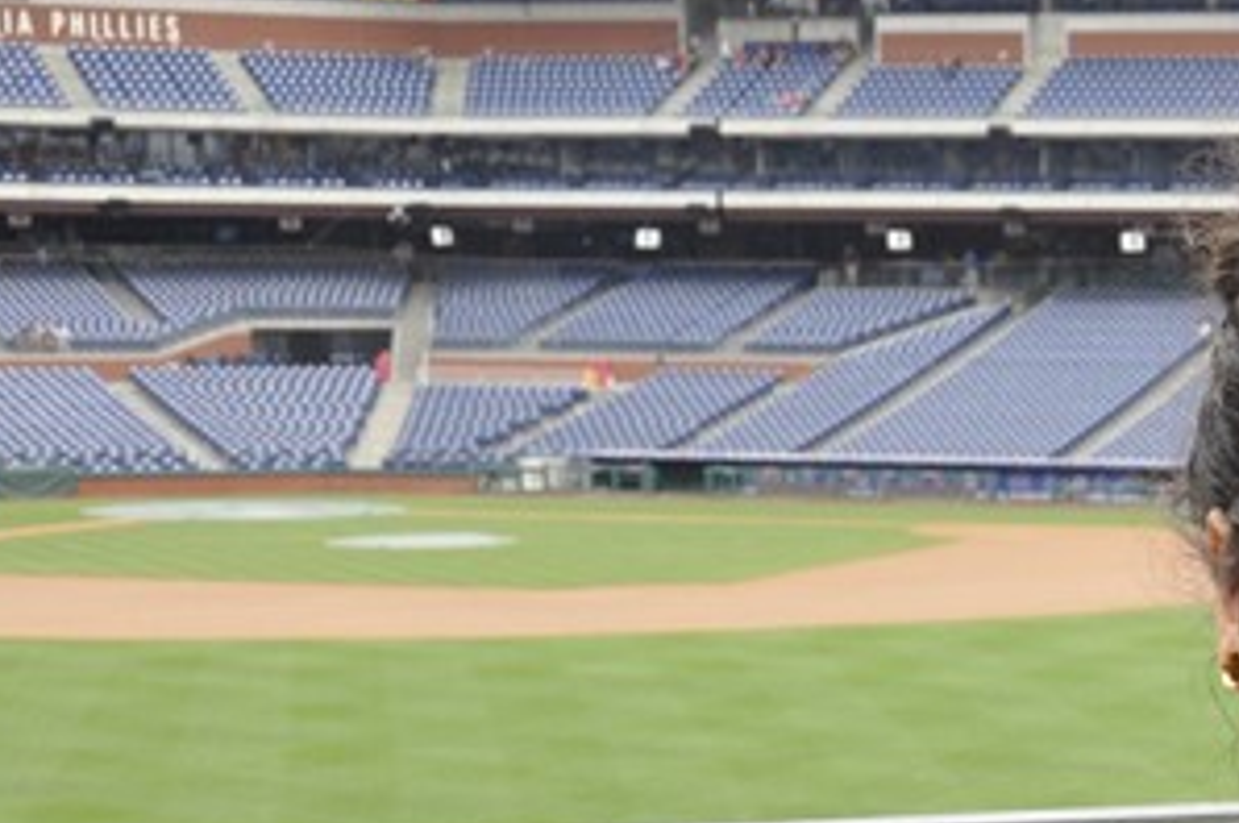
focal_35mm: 126
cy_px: 865
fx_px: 4321
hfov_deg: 15.6
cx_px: 1559
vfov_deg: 10.8
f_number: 9
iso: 400
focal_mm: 25
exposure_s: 1/80
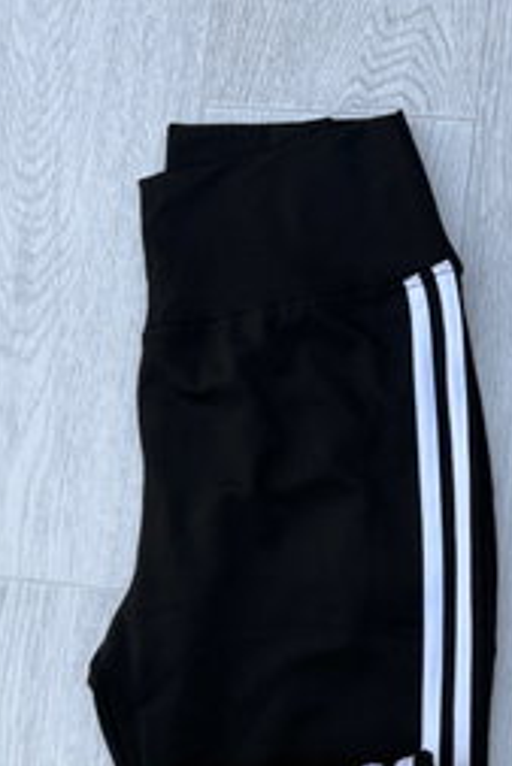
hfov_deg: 23.8
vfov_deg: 33.6
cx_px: 267
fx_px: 1214
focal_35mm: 57
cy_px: 655
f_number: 1.6
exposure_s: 1/724
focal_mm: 5.96
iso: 50
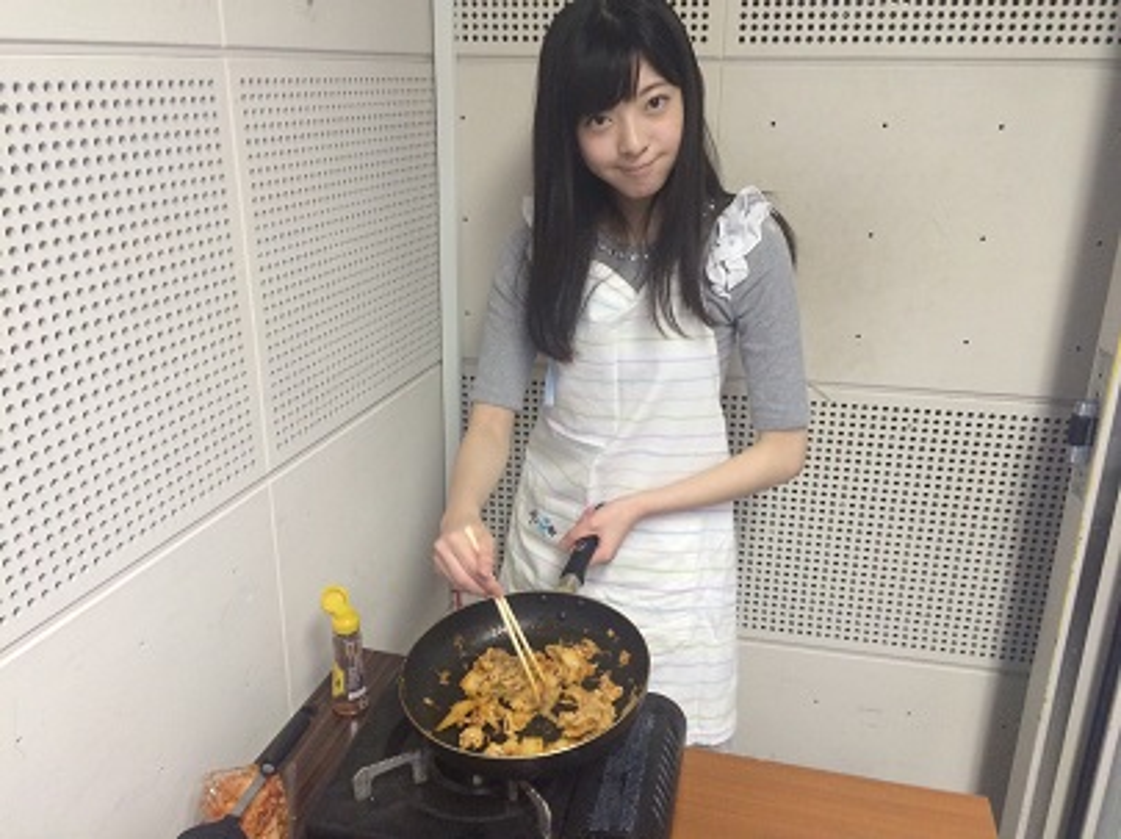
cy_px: 420
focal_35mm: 29
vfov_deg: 48.2
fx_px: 938
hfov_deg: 61.7
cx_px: 560
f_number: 2.2
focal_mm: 4.15
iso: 200
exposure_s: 1/33
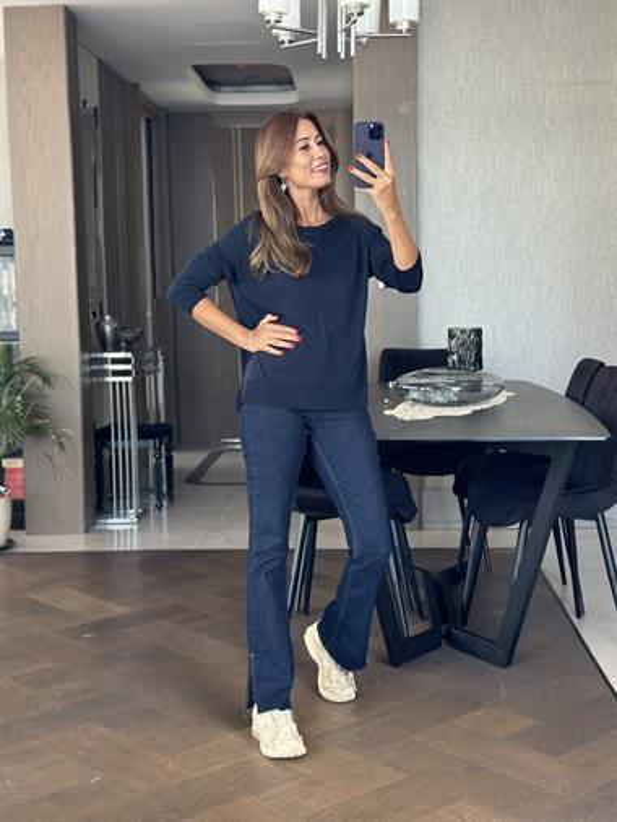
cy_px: 411
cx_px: 308
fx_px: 1140
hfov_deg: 30.3
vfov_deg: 39.6
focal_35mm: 48
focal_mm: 6.86
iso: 125
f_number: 1.78
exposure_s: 1/64
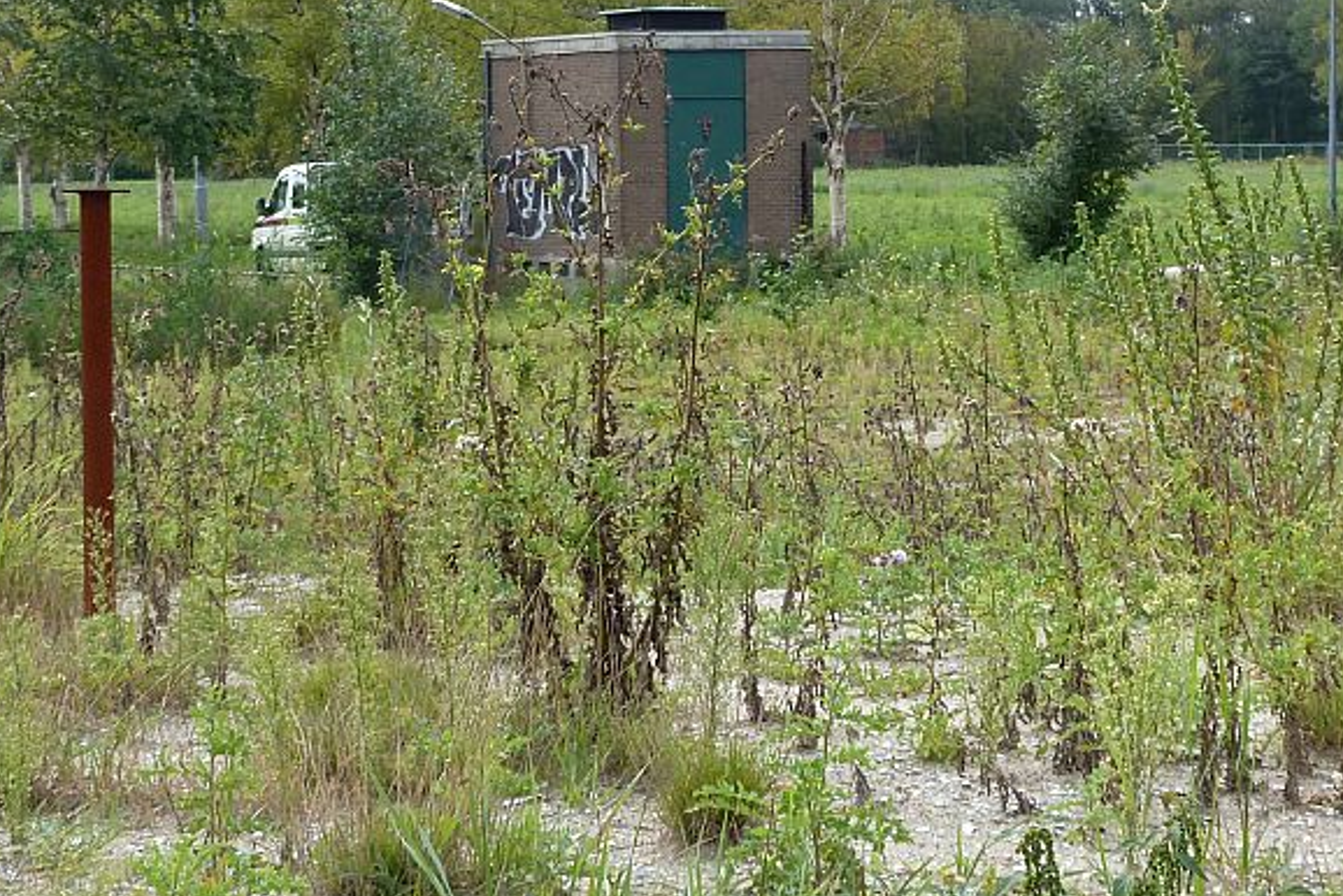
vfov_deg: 11.8
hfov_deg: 17.5
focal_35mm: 116
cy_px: 383
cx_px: 1008
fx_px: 4329
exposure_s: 1/200
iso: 80
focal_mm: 10.3
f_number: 4
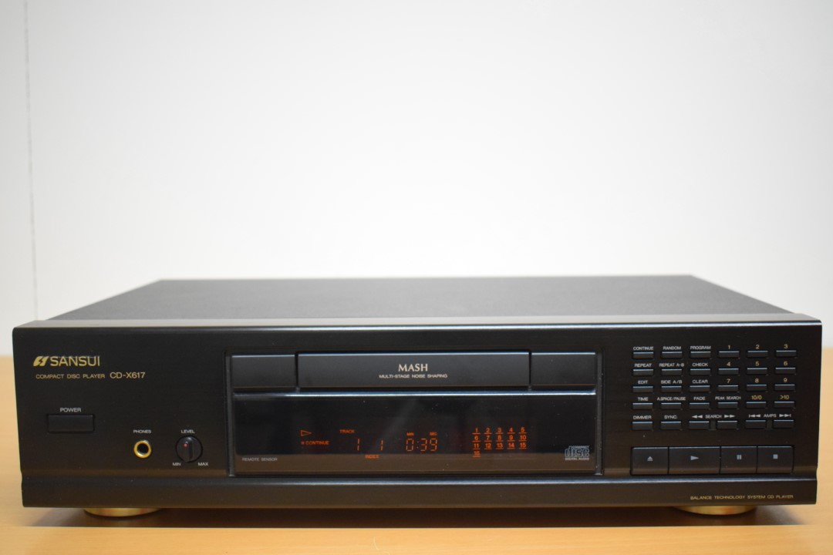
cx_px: 416
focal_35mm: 42
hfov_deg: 46.4
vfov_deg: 31.9
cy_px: 278
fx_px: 972
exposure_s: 1/125
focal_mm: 28
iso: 3200
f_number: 4.2
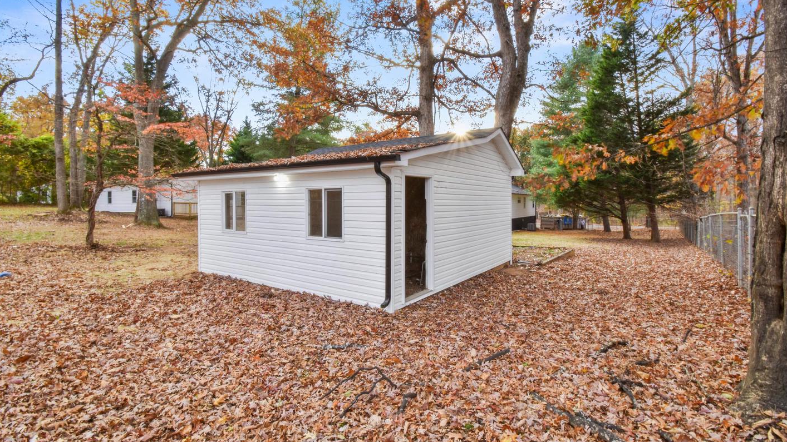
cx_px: 394
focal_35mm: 16
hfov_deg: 99.4
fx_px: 334
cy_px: 225
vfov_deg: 67.1
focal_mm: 10
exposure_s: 1/2
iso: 100
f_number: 22
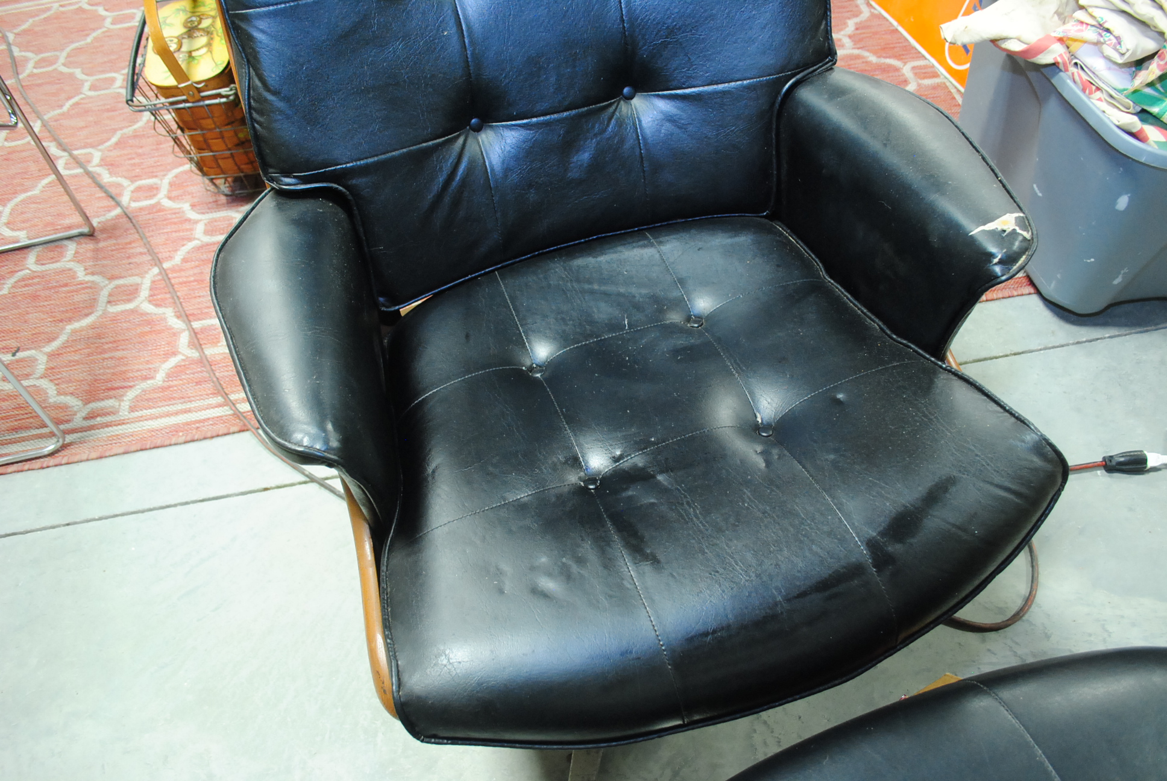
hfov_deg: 67.3
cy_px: 390
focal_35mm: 27
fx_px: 876
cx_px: 584
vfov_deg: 48.0
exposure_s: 1/13
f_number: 3.5
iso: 800
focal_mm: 18
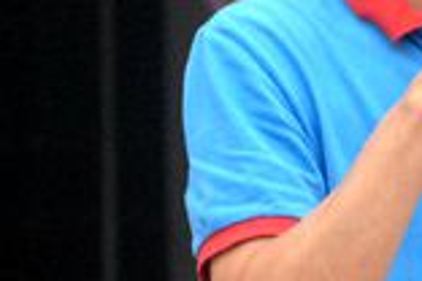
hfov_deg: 4.5
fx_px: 5404
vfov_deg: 3.0
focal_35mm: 461
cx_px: 419
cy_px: 151
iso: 800
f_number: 5
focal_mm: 80
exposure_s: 1/1600
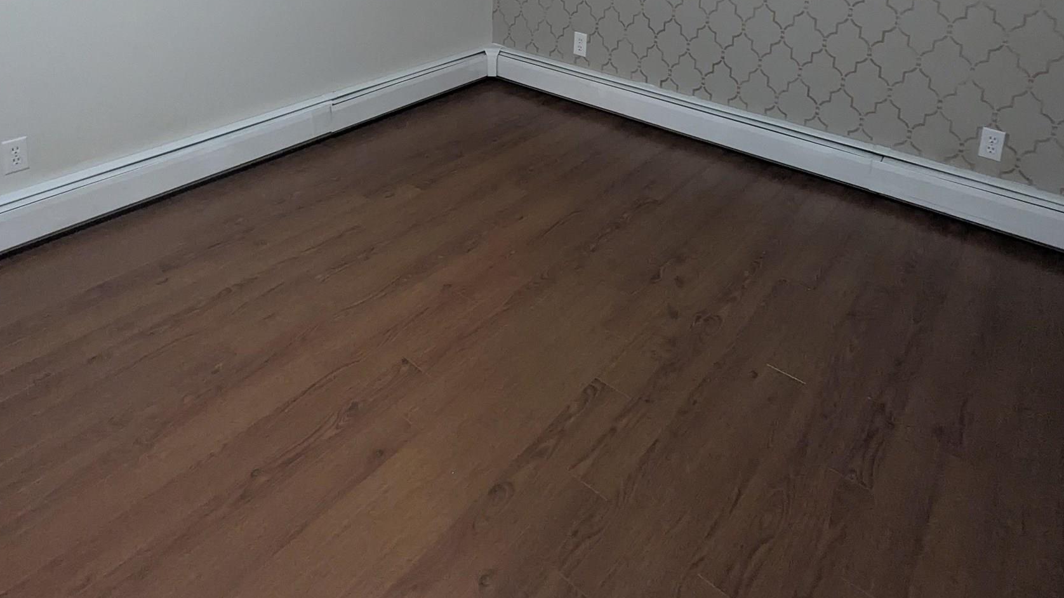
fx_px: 677
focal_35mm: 24
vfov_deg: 39.9
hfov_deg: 76.3
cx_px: 521
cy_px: -39
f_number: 2.2
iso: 595
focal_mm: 2.35
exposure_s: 1/40
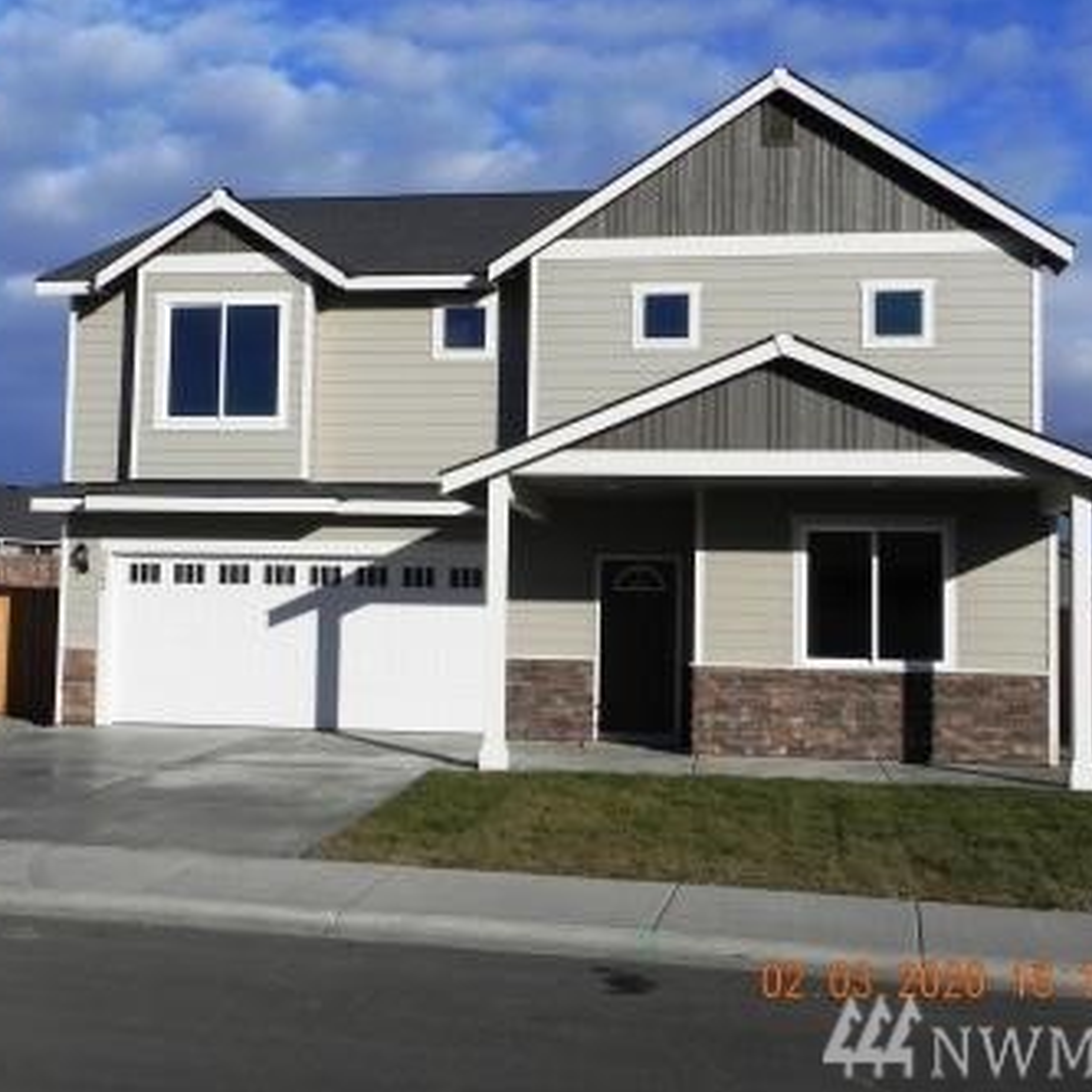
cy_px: 544
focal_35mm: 44
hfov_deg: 38.3
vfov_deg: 38.3
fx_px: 1570
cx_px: 479
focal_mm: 6.6
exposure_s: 1/780
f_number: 8
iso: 160
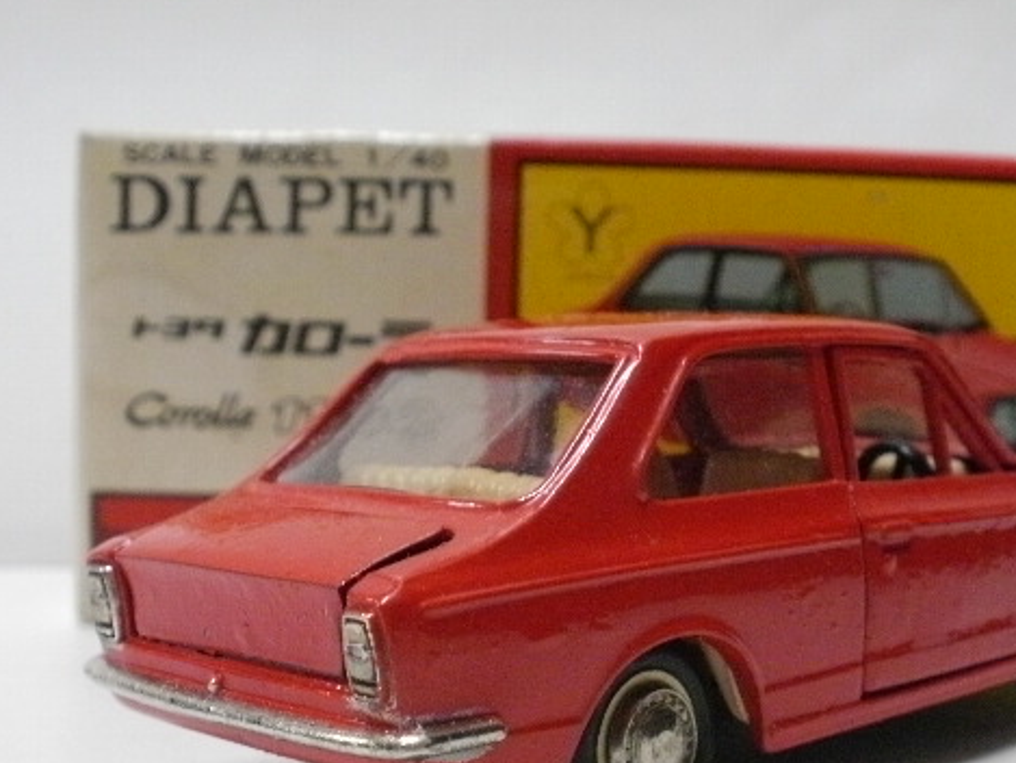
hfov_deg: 32.0
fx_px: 1761
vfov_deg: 24.3
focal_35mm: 60
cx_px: 650
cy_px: 488
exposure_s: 1/20
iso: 400
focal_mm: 7.7
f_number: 4
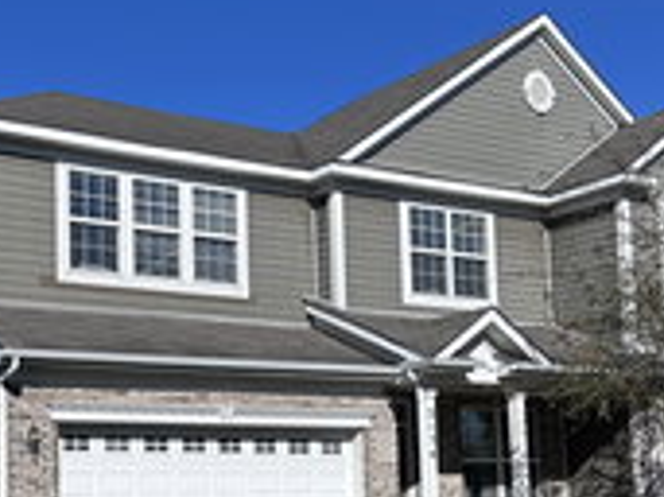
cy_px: 381
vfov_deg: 24.1
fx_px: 1150
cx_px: 146
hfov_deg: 31.5
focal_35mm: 60
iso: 80
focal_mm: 6.86
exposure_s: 1/5525
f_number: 1.78
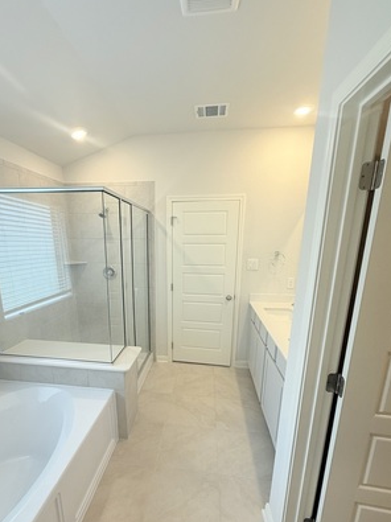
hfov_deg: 74.4
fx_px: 256
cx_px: 172
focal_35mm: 17
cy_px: 304
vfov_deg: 90.3
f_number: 2.2
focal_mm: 2.22
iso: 160
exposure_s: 1/120
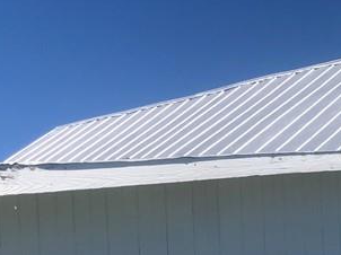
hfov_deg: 19.5
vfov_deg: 14.4
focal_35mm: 95
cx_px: 410
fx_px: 935
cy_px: 395
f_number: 1.8
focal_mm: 3.99
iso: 25
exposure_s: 1/2667
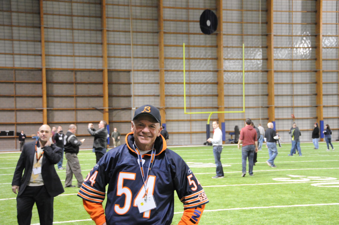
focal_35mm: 66
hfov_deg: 30.5
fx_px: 621
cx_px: 170
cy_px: 112
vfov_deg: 20.6
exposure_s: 1/40
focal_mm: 44
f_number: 4.5
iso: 3200
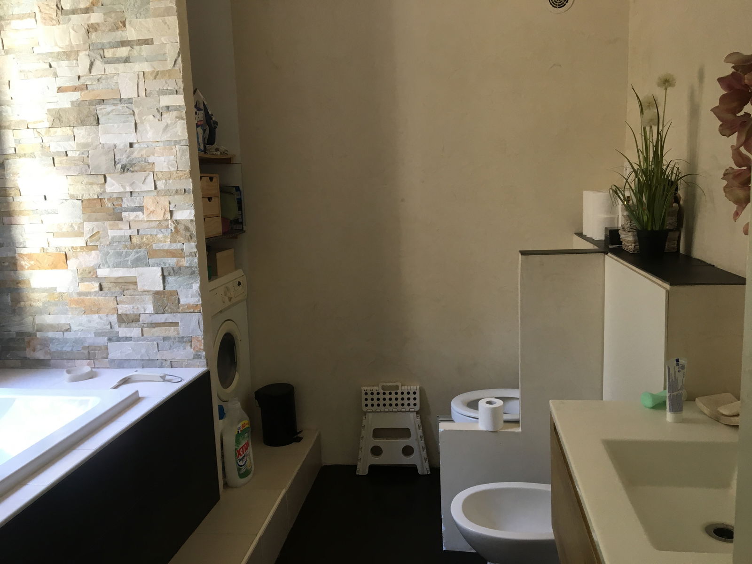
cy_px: 282
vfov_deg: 48.2
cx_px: 376
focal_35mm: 29
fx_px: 630
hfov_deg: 61.7
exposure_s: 1/33
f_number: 2.2
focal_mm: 4.15
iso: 64
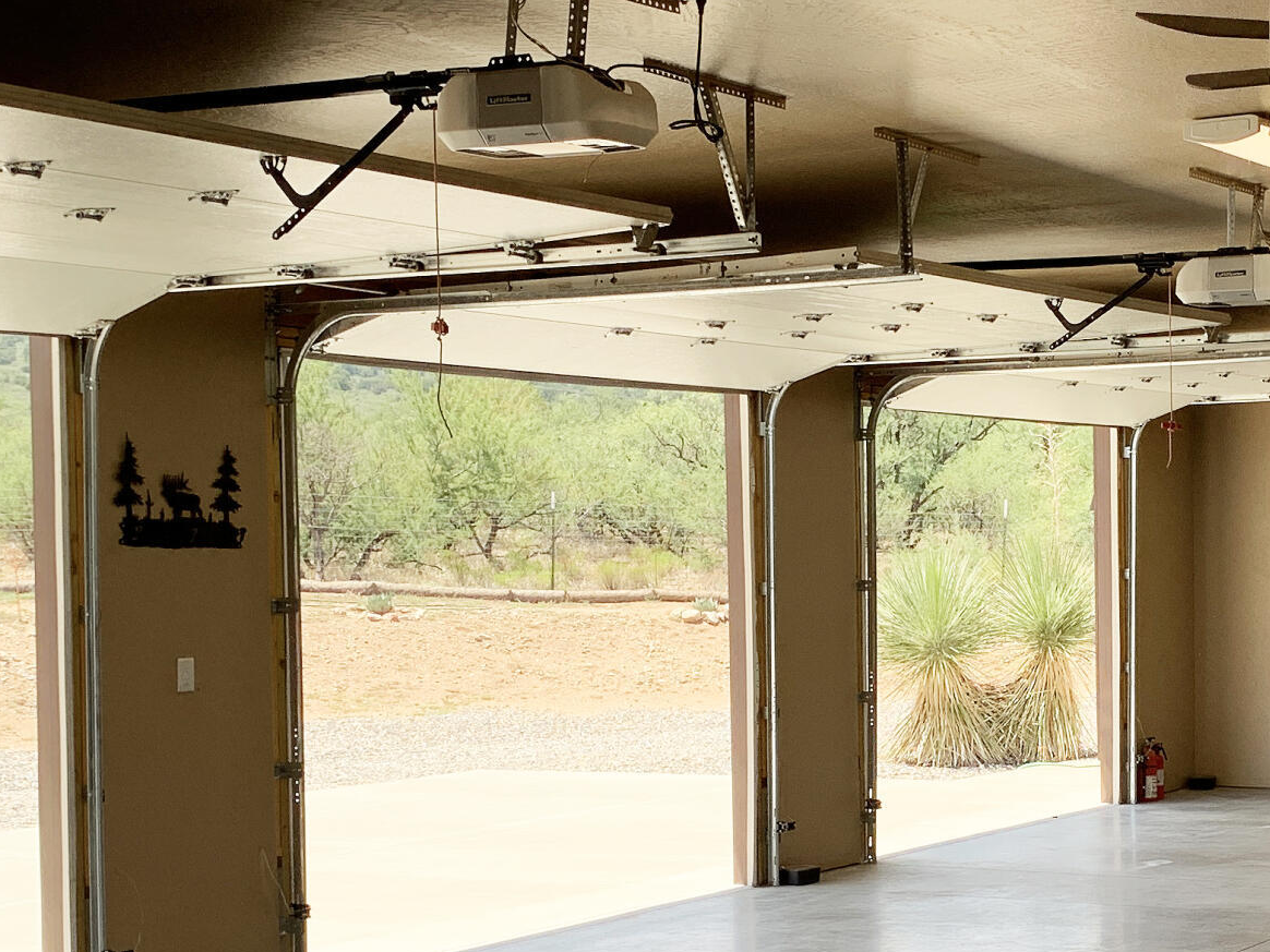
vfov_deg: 21.8
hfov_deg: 28.2
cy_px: 685
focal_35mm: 67
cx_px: 1066
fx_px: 2458
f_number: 1.8
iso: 25
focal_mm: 4.25
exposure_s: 1/412
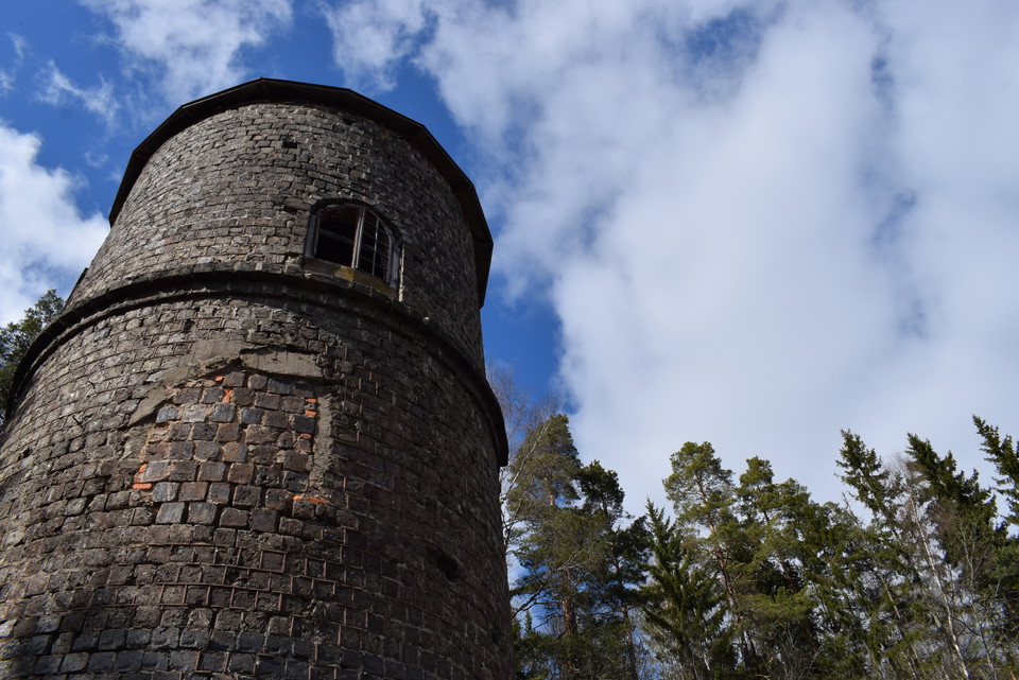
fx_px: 765
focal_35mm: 27
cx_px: 510
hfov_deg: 67.4
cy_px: 340
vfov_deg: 48.0
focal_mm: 18
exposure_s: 1/200
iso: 100
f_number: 10
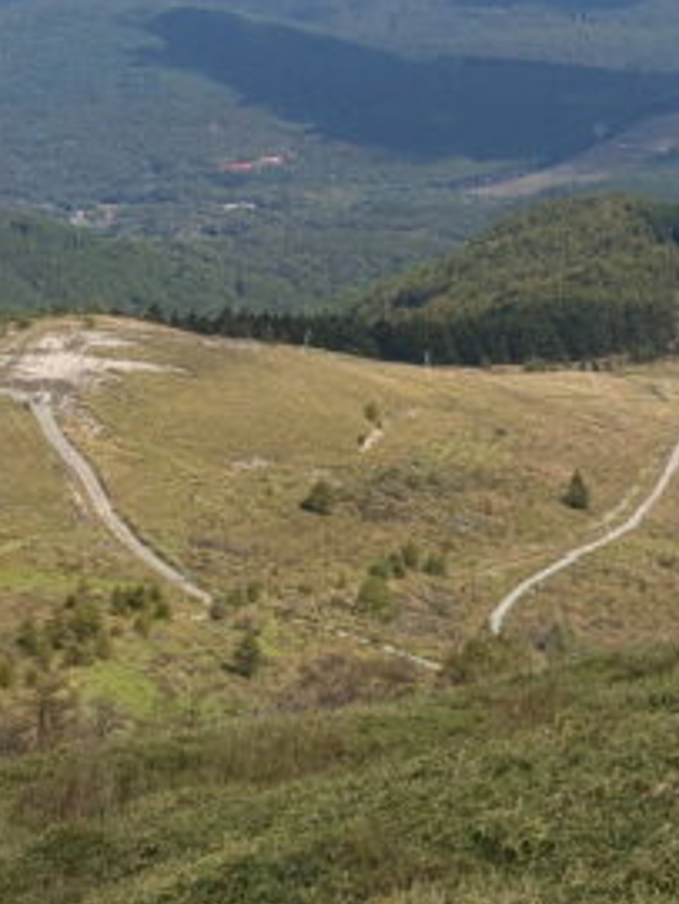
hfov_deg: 14.1
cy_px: -94
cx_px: 1273
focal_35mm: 91
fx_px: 2376
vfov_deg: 20.5
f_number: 1.85
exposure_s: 1/2571
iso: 44
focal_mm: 6.81
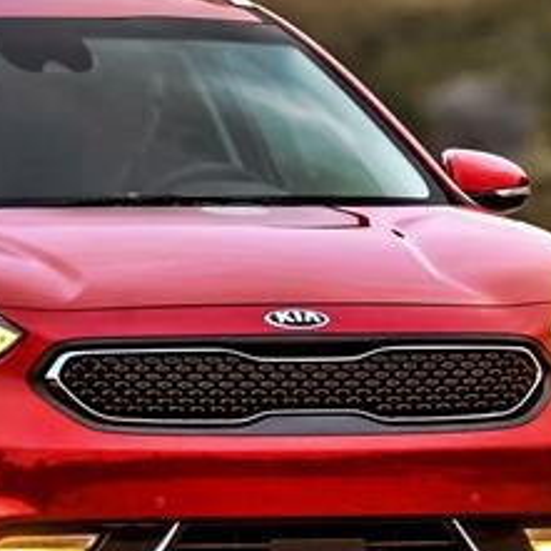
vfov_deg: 2.3
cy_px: 293
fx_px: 13470
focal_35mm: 748
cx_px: -5
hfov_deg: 2.3
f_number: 5.6
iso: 2000
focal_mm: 300
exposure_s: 1/640
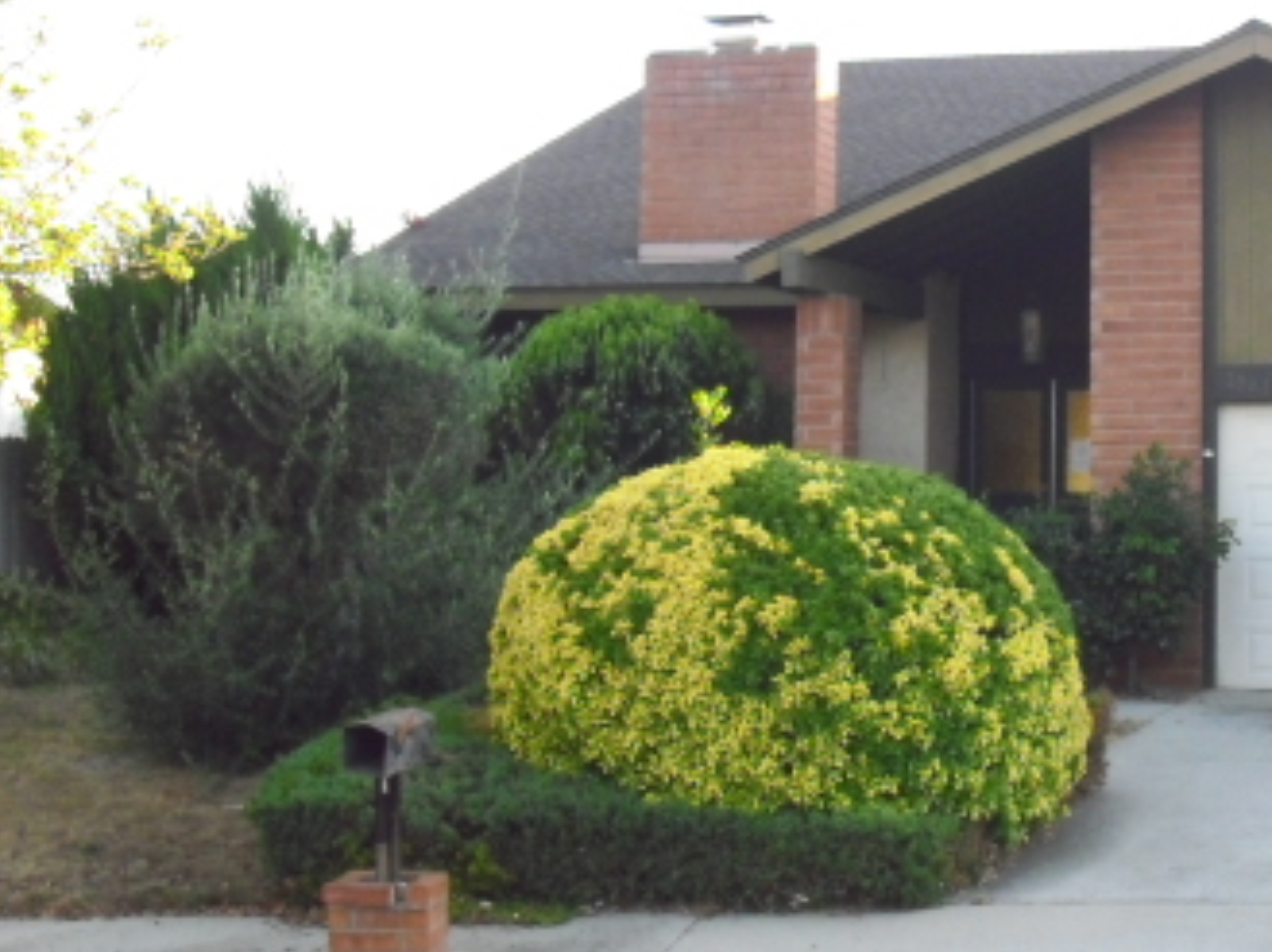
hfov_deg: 25.8
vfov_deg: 19.8
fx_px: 2716
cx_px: 1048
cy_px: 391
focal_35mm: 74
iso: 200
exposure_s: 1/250
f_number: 2.8
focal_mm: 6.2
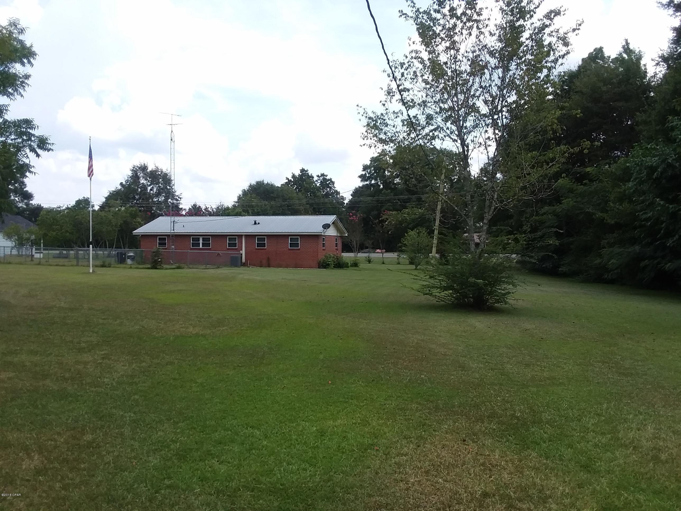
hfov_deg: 61.7
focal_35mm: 29
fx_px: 571
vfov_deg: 48.2
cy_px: 256
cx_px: 340
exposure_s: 1/1157
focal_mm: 2.47
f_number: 1.9
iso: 40
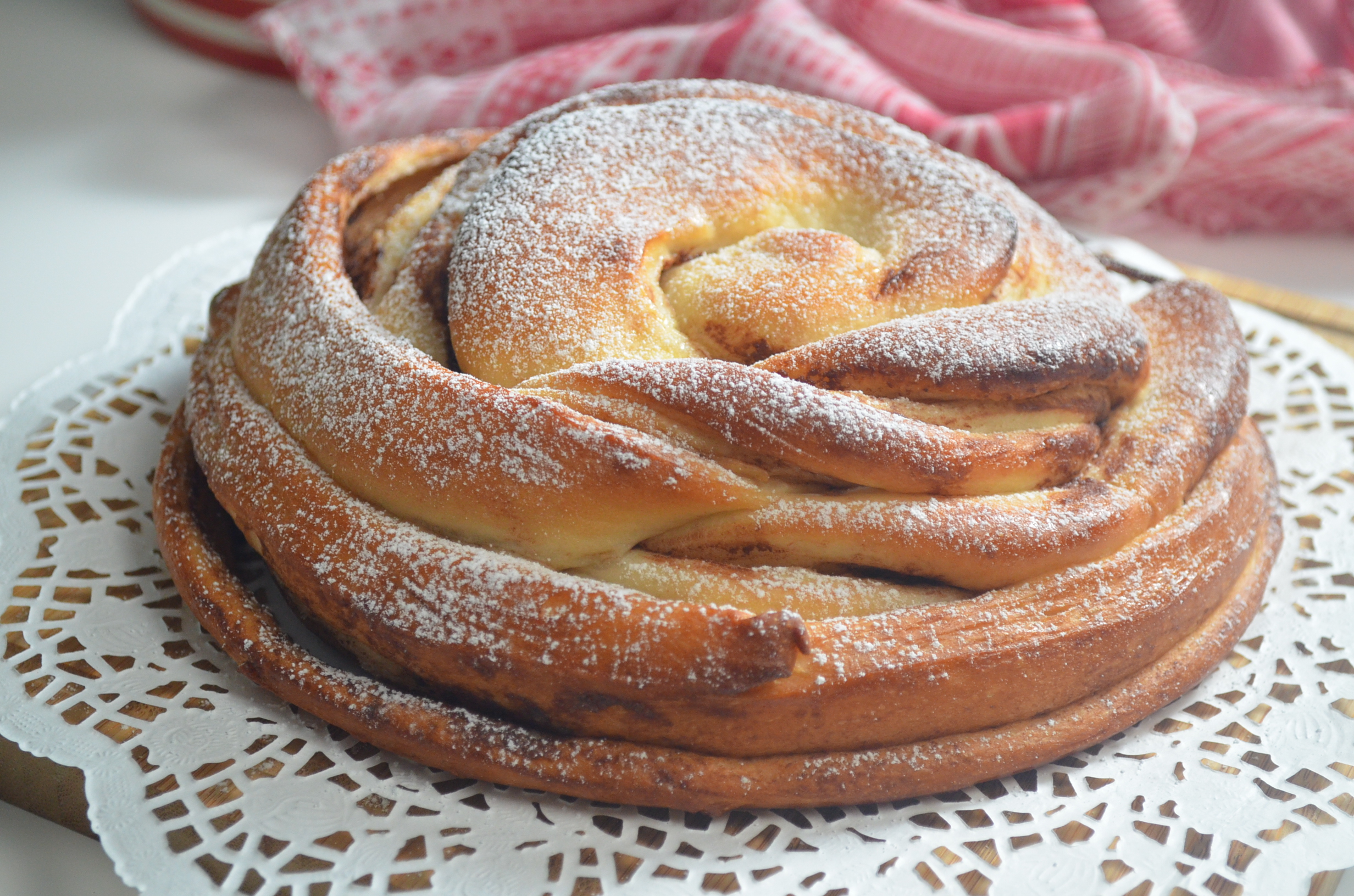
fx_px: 2477
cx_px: 677
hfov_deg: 30.6
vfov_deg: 20.5
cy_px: 448
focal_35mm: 66
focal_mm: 44
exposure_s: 1/60
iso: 1400
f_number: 5.3
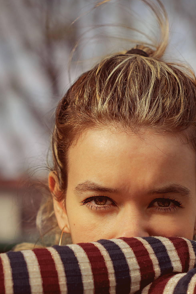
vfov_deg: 16.7
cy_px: 229
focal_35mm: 122
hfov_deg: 11.2
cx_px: 124
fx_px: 998
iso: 100
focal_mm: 50
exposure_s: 1/800
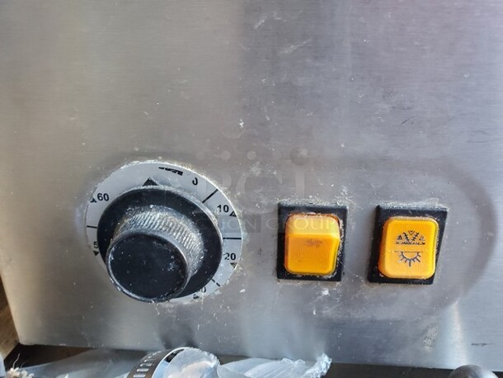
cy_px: 189
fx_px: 378
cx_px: 252
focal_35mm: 26
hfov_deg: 67.3
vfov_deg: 53.1
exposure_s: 1/40
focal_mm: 4.3
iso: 500
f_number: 2.4
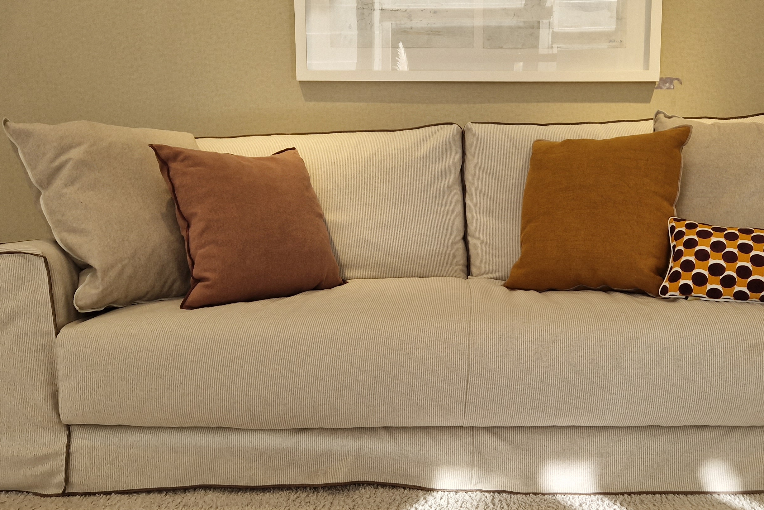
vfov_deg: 34.2
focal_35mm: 39
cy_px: 227
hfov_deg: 49.2
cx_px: 466
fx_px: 828
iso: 50
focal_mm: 5.4
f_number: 1.8
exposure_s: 1/180
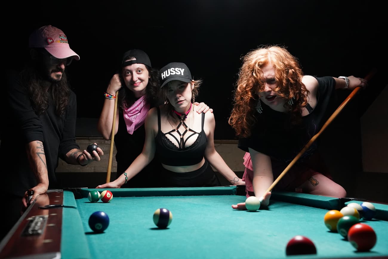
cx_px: 194
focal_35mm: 45
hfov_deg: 43.3
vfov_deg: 29.6
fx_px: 489
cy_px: 130
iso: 8000
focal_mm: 45.4
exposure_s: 1/160
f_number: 5
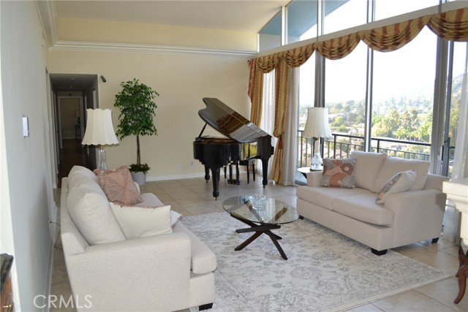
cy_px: 156
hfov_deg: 67.4
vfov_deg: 48.0
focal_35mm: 27
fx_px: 351
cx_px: 234
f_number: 4
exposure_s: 1/80
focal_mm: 18
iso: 400
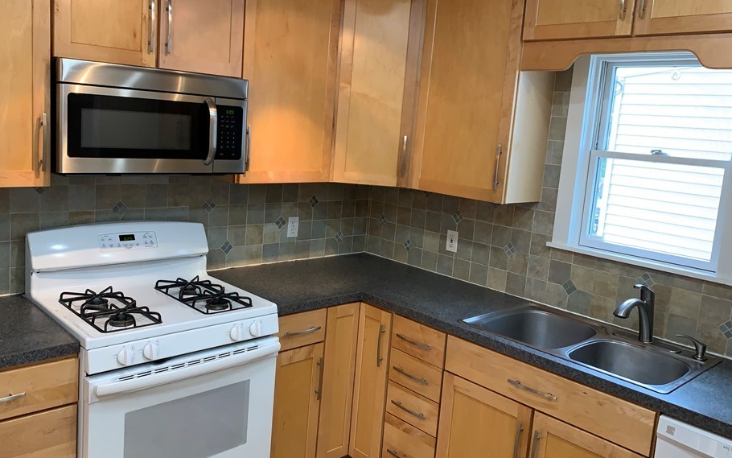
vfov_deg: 40.6
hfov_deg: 61.2
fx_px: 619
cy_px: 212
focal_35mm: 31
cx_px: 349
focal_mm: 4.25
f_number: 1.8
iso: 125
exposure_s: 1/60
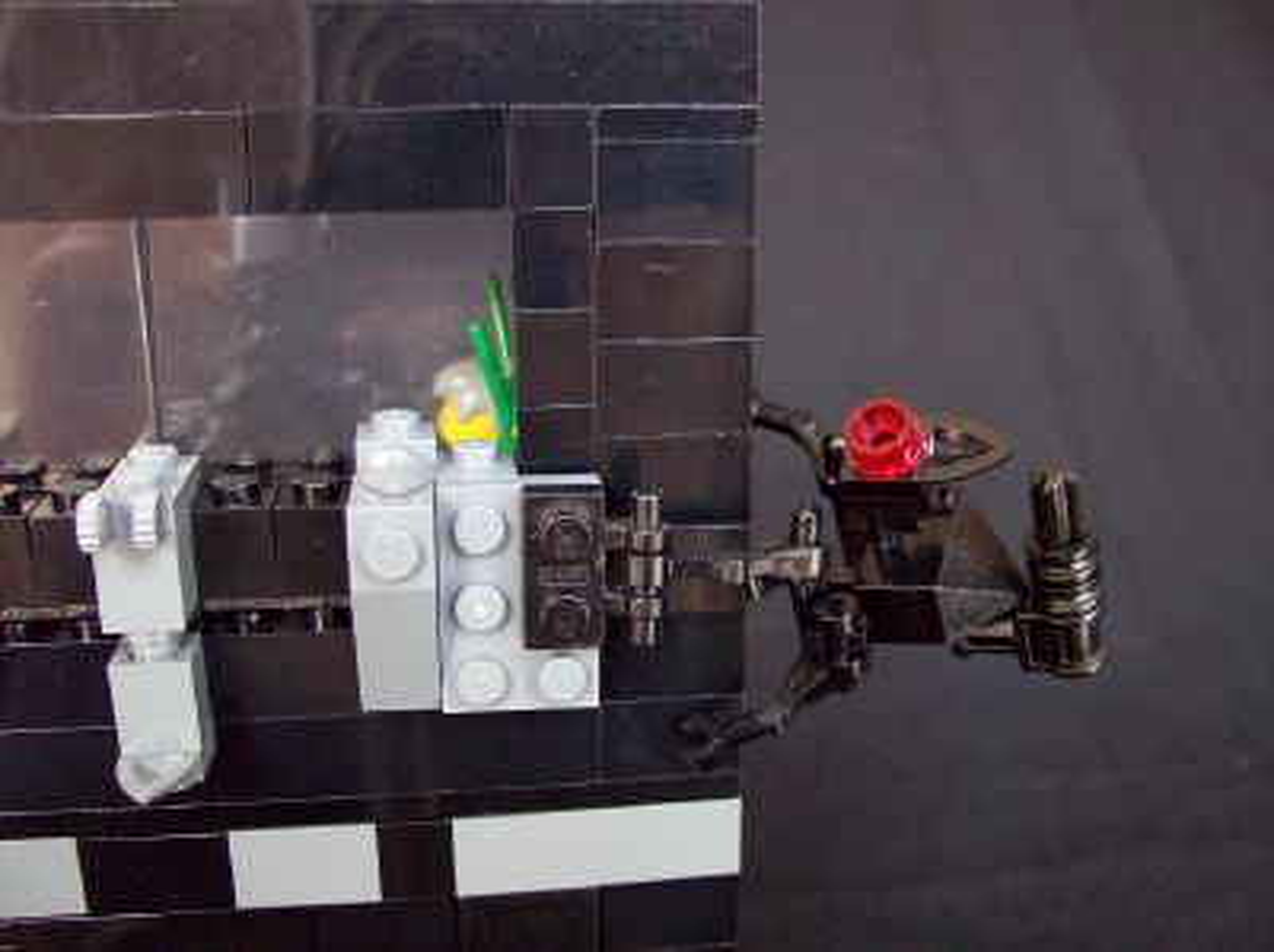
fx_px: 1323
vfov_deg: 39.6
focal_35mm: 36
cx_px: 637
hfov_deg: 51.4
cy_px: 476
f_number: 2.7
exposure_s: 1/8
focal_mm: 6
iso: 160
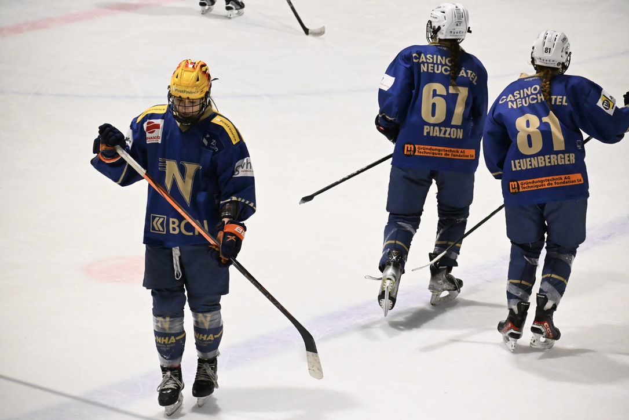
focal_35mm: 165
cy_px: 210
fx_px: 2883
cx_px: 314
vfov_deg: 8.3
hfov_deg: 12.5
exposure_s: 1/4000
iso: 16000
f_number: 5
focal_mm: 110
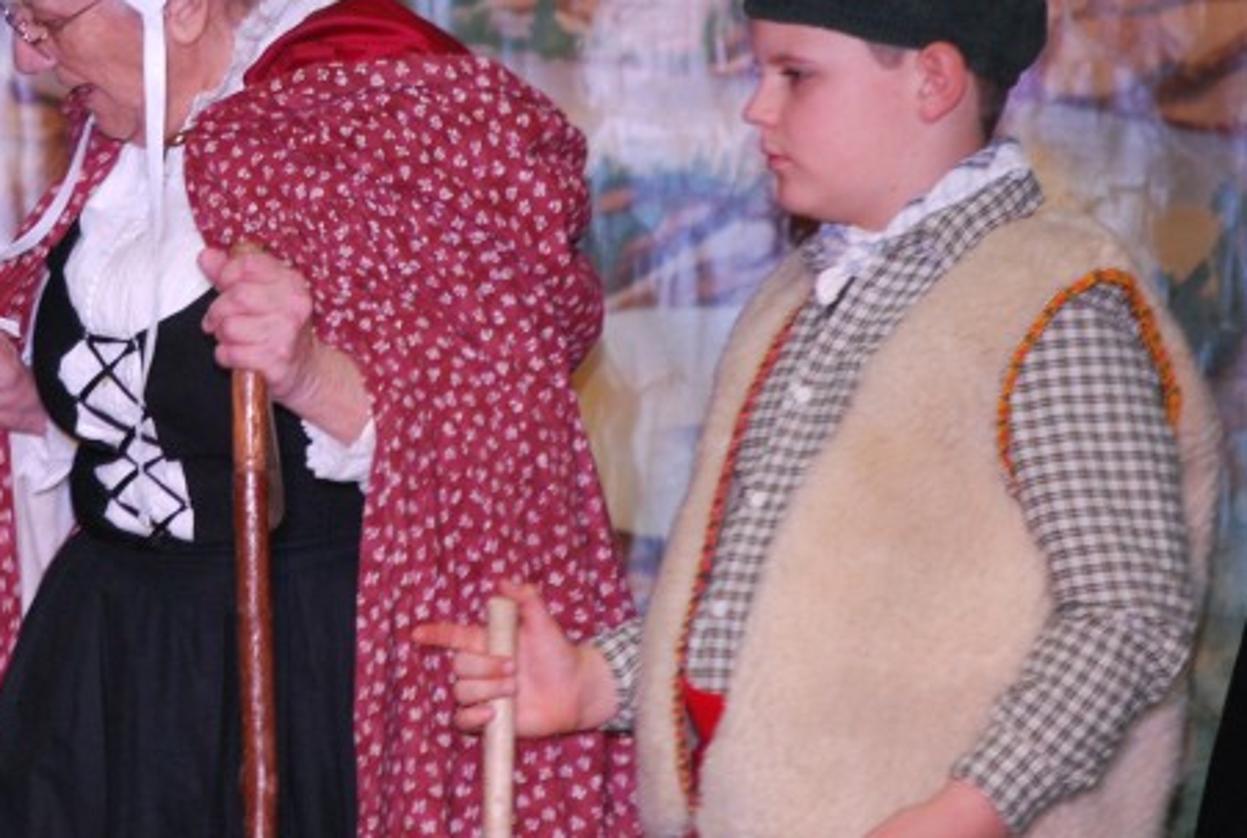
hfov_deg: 5.7
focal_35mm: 362
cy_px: 384
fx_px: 12568
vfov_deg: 3.8
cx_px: 21
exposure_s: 1/60
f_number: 5
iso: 720
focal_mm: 122
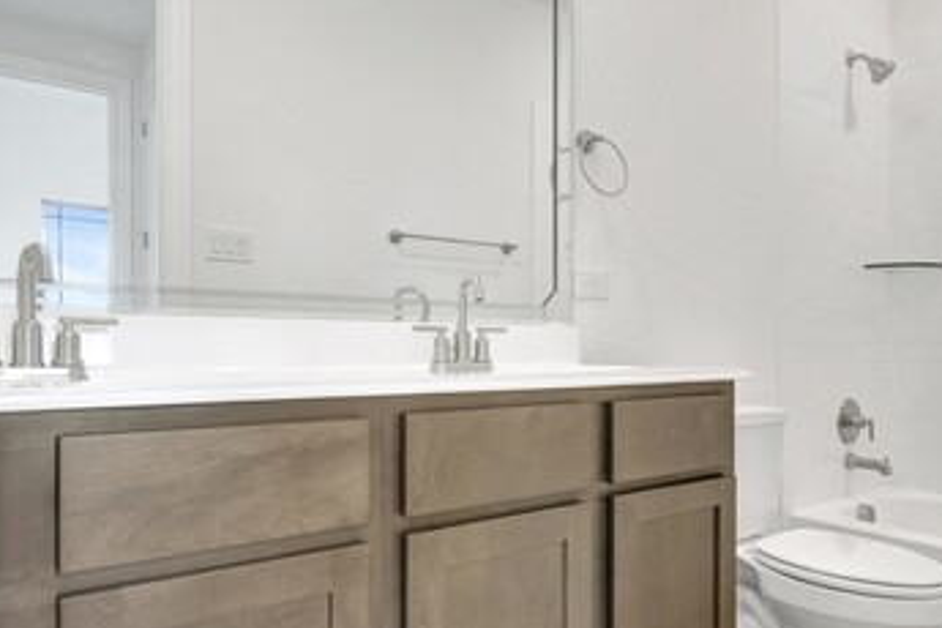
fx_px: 680
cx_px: 543
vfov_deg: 49.4
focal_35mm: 26
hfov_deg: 69.0
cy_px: 356
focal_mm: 14
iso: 100
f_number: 9
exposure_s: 4
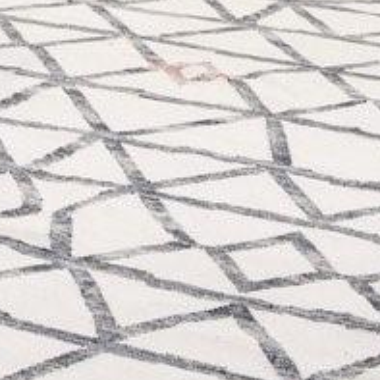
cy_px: -530
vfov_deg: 9.9
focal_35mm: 154
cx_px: 0
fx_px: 1918
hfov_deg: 11.2
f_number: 8
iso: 200
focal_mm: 17.5
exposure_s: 1/60
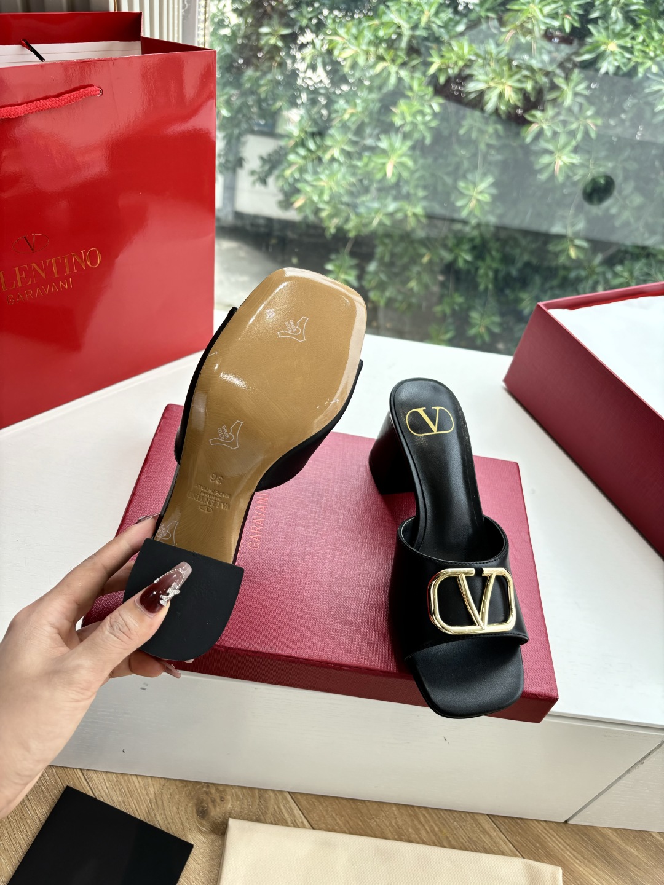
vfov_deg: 67.3
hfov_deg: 53.1
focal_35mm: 26
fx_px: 665
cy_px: 442
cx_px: 332
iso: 50
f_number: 1.6
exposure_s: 1/385
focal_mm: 5.96
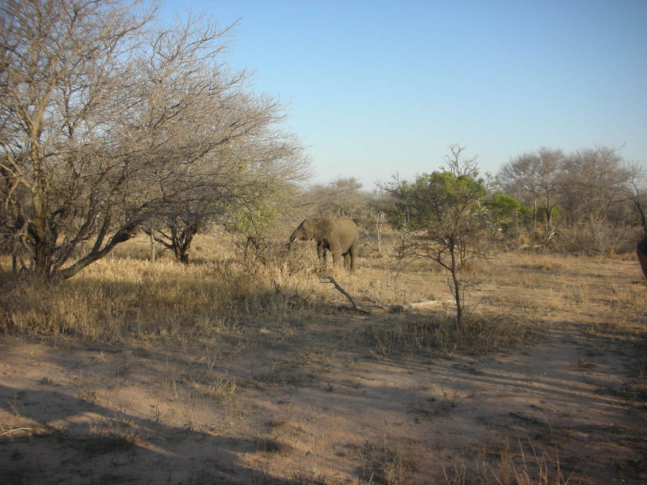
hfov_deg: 52.6
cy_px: 242
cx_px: 324
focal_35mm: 35
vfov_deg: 40.7
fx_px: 654
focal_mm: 5.8
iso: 50
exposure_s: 1/307
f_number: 3
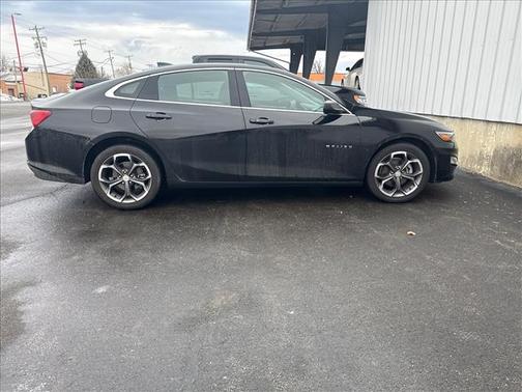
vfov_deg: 56.8
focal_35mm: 24
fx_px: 362
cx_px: 261
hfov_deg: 71.6
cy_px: 196
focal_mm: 6.76
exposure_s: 1/250
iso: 100
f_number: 1.78
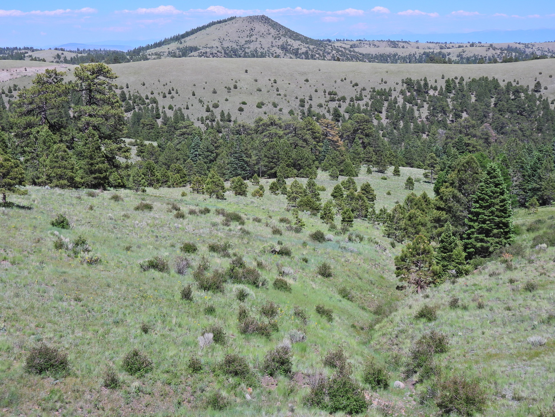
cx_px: 278
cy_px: 208
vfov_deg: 26.6
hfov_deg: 34.9
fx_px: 882
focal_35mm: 55
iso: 100
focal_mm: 9.8
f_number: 3.5
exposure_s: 1/2000
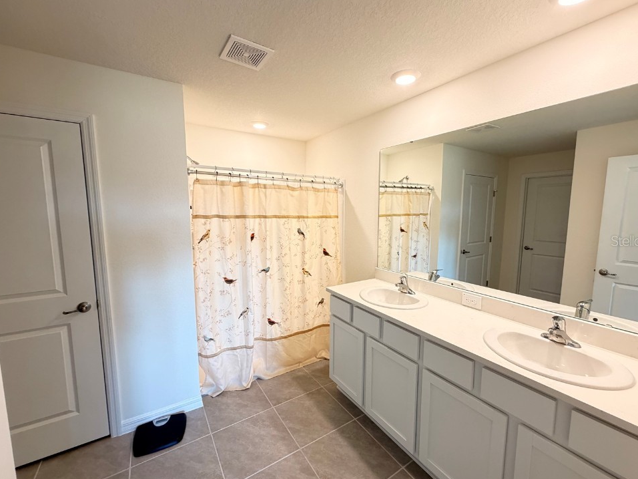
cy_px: 241
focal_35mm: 15
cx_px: 332
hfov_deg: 98.1
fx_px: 276
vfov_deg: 81.7
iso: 320
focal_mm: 2.22
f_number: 2.2
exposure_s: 1/60
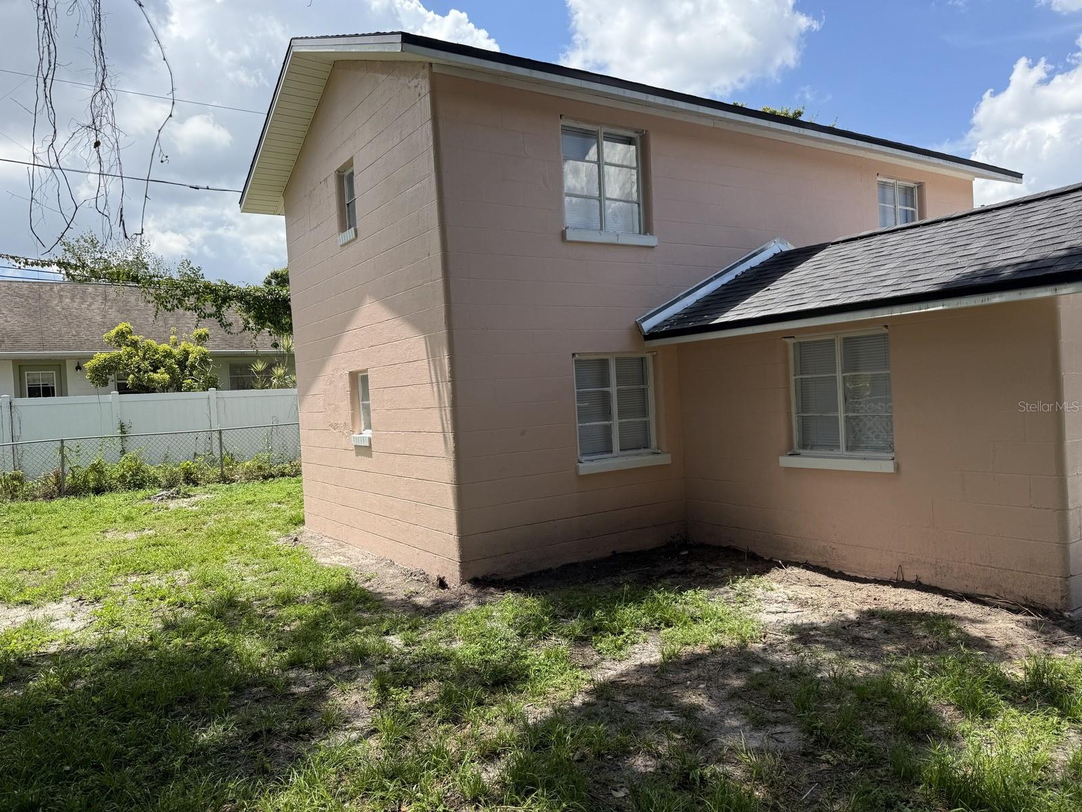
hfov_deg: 71.6
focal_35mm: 24
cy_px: 406
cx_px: 541
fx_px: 750
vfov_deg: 56.8
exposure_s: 1/3145
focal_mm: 6.76
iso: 80
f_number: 1.78
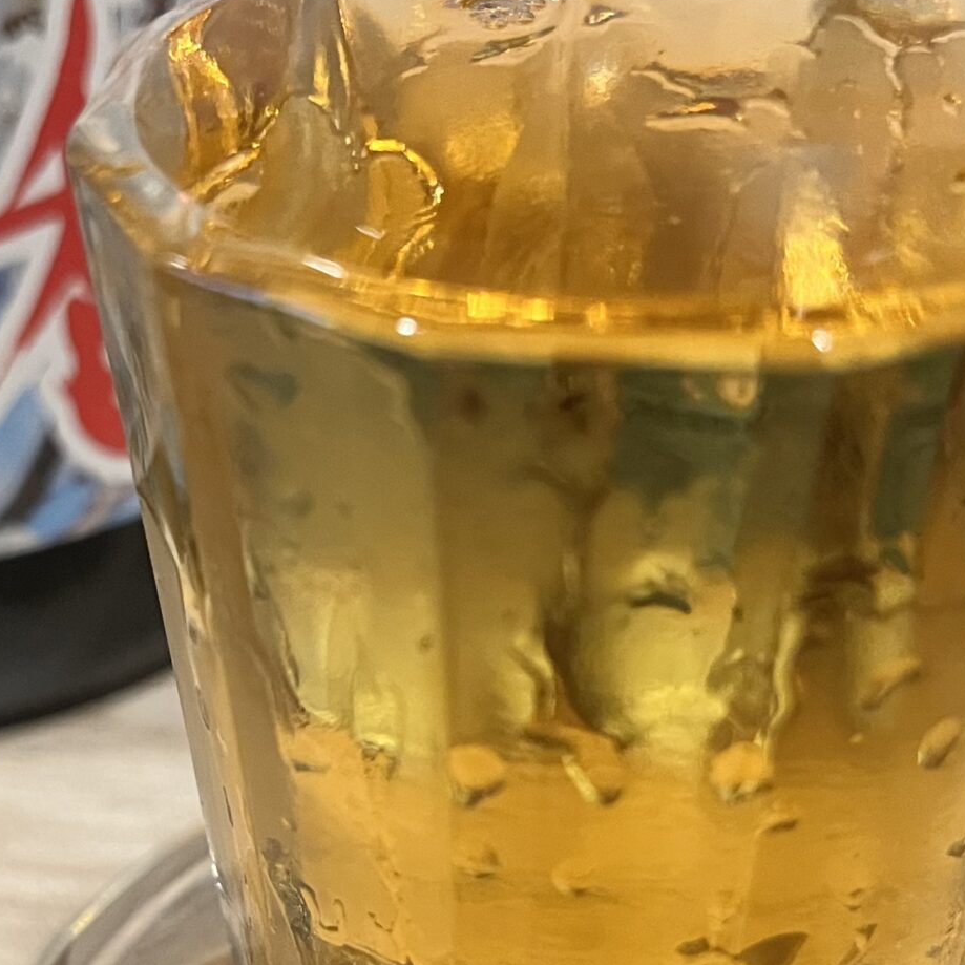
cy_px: 782
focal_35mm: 64
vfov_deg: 26.4
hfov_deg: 26.6
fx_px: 2019
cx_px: 272
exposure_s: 1/33
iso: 500
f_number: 1.6
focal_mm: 5.1
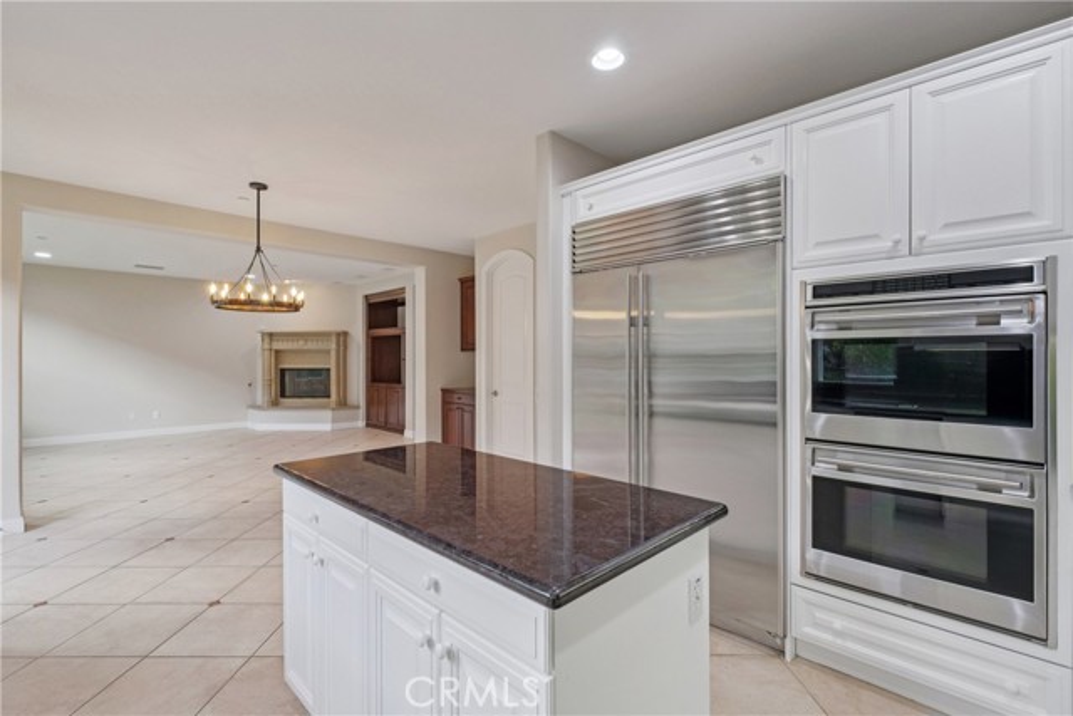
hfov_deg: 93.3
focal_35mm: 17
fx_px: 507
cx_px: 536
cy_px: 358
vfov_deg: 70.5
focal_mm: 11
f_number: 8
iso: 500
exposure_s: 1/10
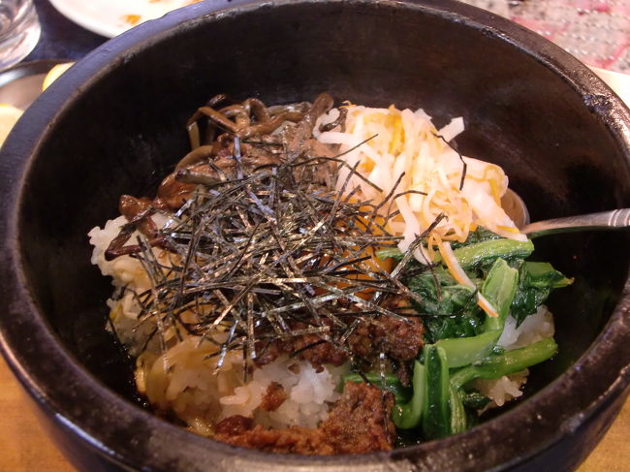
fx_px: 837
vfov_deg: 31.5
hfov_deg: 41.3
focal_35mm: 46
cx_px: 315
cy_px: 236
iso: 400
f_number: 3.3
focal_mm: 8.2
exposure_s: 1/8
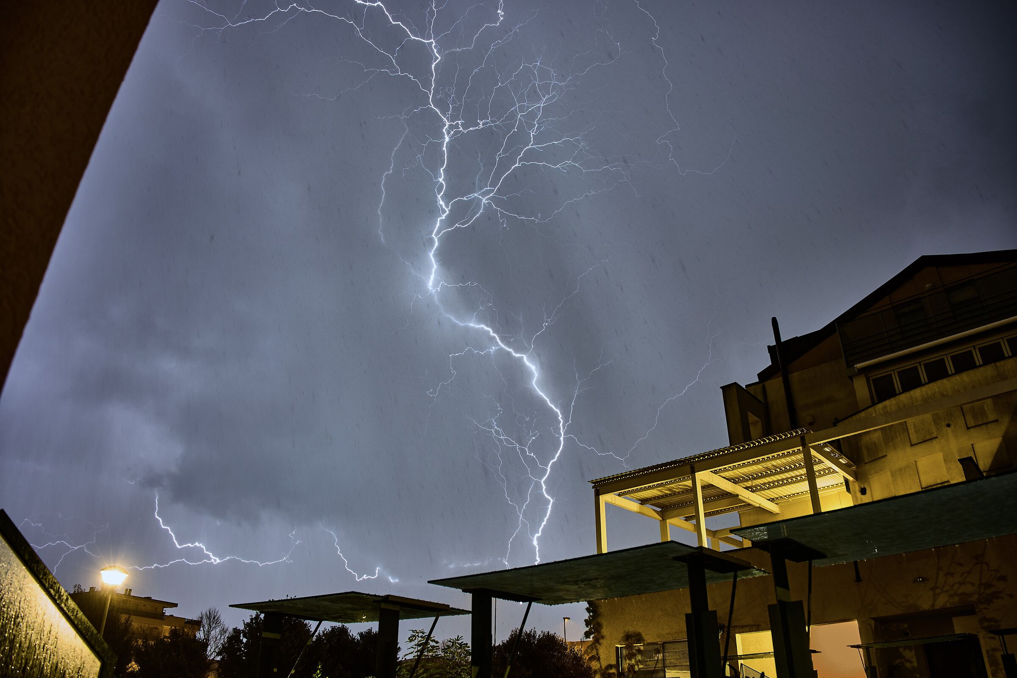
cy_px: 339
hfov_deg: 73.7
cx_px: 508
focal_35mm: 24
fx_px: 678
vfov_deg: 53.1
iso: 250
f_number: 2.8
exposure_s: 1
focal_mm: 16
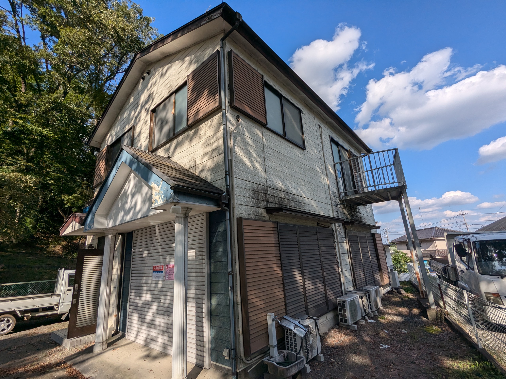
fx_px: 234
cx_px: 253
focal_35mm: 16
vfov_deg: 78.1
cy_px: 190
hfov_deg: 94.5
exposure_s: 1/2268
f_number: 2.2
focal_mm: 2.35
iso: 49
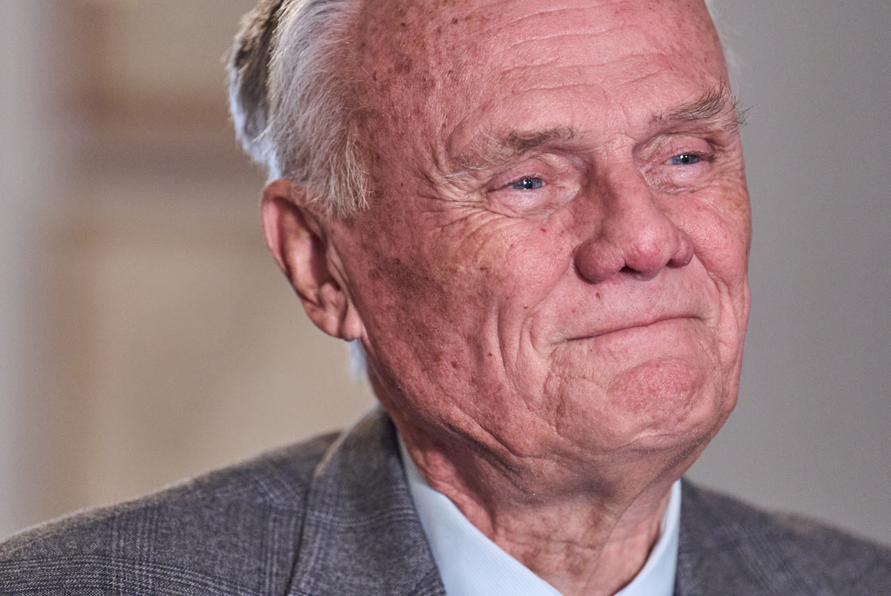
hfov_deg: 7.1
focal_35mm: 291
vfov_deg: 4.7
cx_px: 446
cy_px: 298
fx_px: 7209
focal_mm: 194
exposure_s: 1/160
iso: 4000
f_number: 2.8
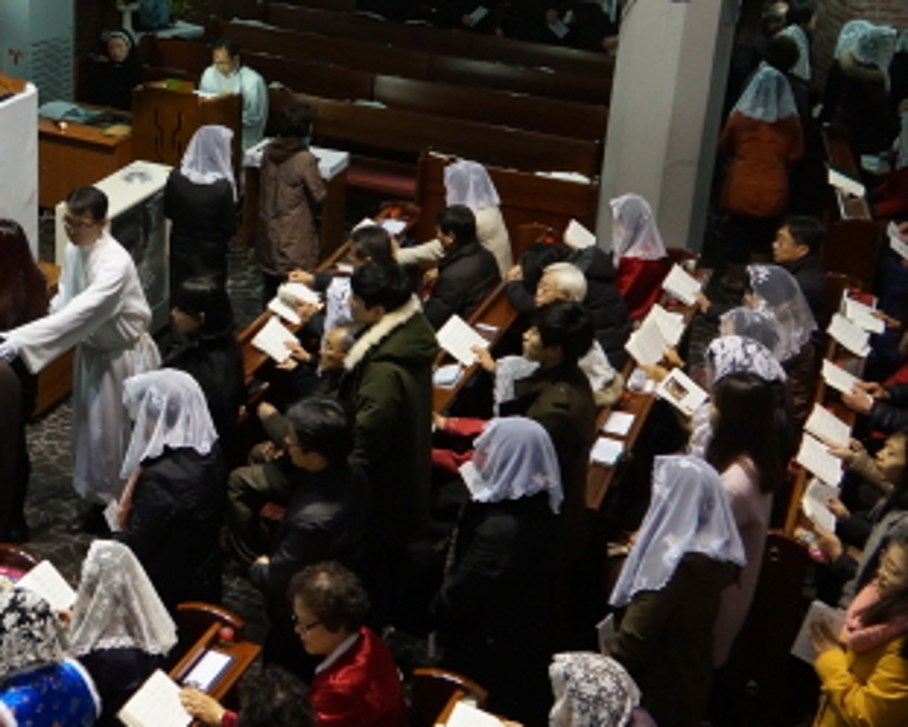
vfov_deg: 26.5
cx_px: 158
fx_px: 1532
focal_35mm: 57
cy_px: 236
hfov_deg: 32.0
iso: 1000
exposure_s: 1/60
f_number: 4
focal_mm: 18
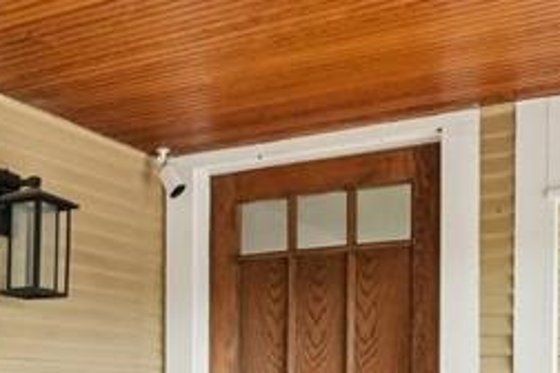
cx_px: 78
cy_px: 402
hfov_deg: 31.6
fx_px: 949
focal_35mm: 61
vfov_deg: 21.2
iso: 800
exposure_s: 1/25
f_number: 8
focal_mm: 10
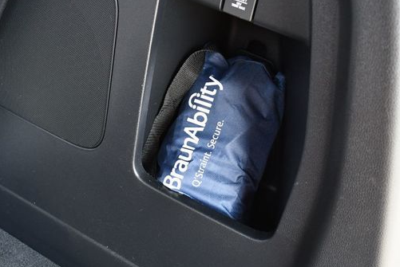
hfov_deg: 42.7
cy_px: 115
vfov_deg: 29.3
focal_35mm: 46
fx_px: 512
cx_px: 190
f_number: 3.5
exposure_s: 1/125
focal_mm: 18
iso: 1400
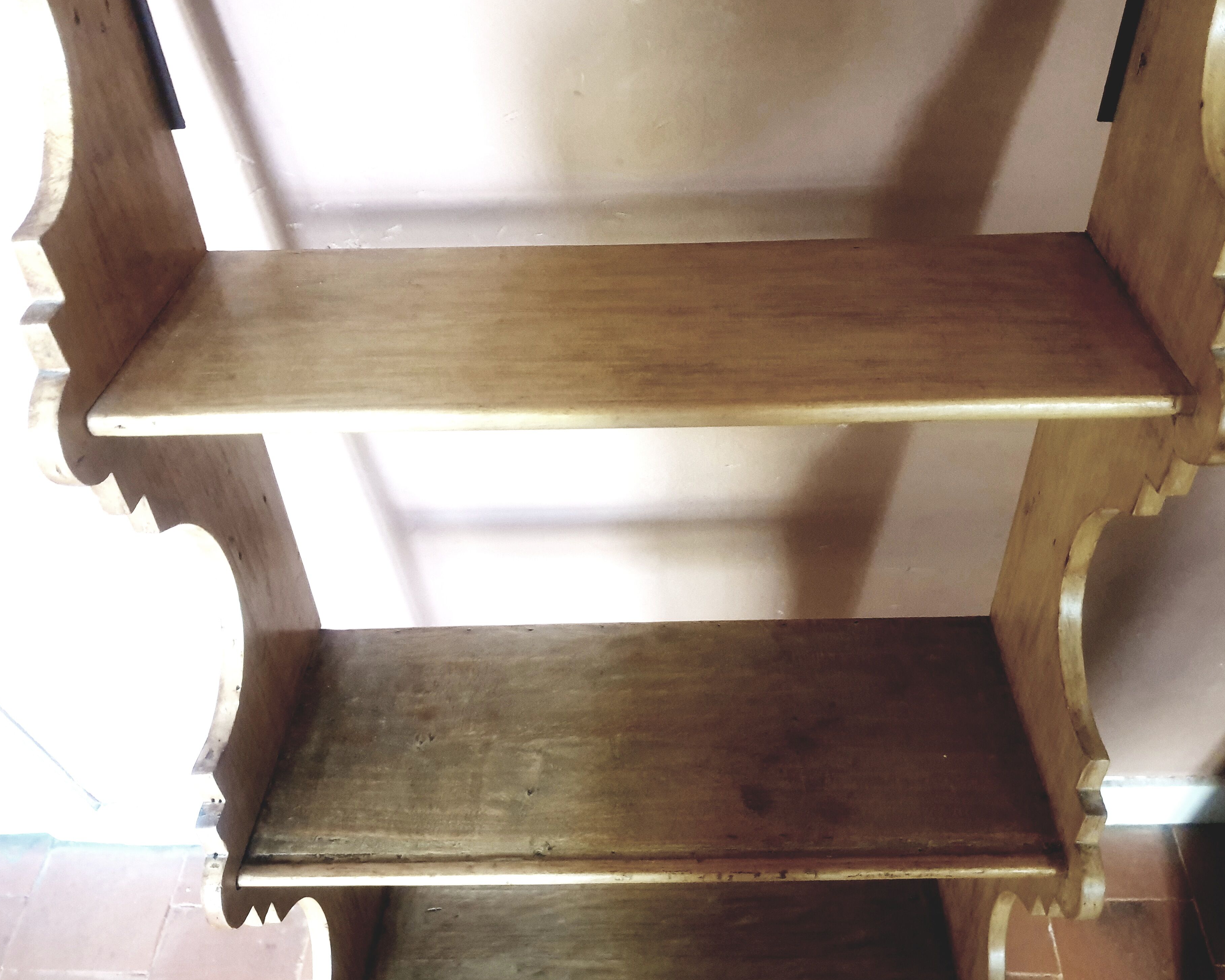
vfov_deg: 51.5
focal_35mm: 28
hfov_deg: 62.2
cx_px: 650
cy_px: 491
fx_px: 1015
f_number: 1.5
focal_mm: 4.3
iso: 250
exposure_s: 1/21
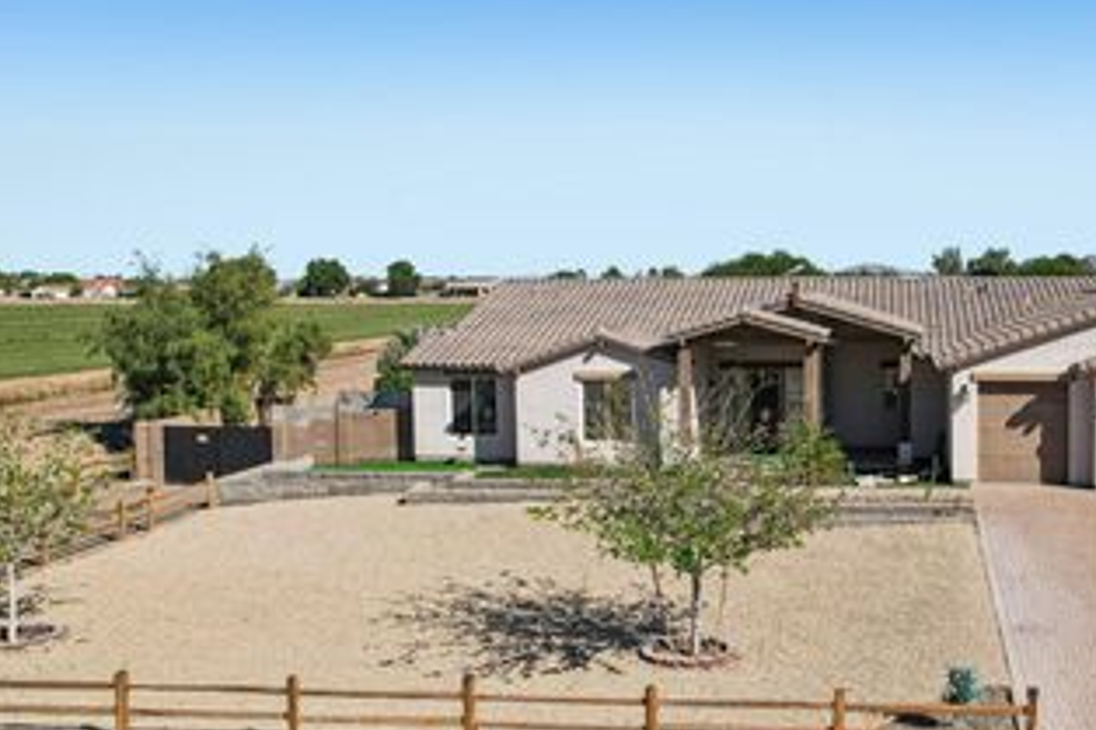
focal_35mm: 35
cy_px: 445
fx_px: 1065
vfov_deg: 37.6
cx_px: 841
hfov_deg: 51.8
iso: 100
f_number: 2.8
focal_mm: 8.4
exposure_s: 1/160
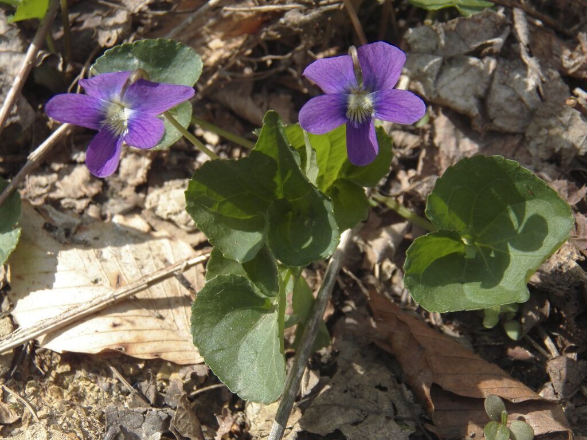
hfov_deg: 23.0
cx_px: 294
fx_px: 1441
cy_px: 220
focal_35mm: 85
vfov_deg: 17.4
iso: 125
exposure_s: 1/500
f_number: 4
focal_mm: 15.2
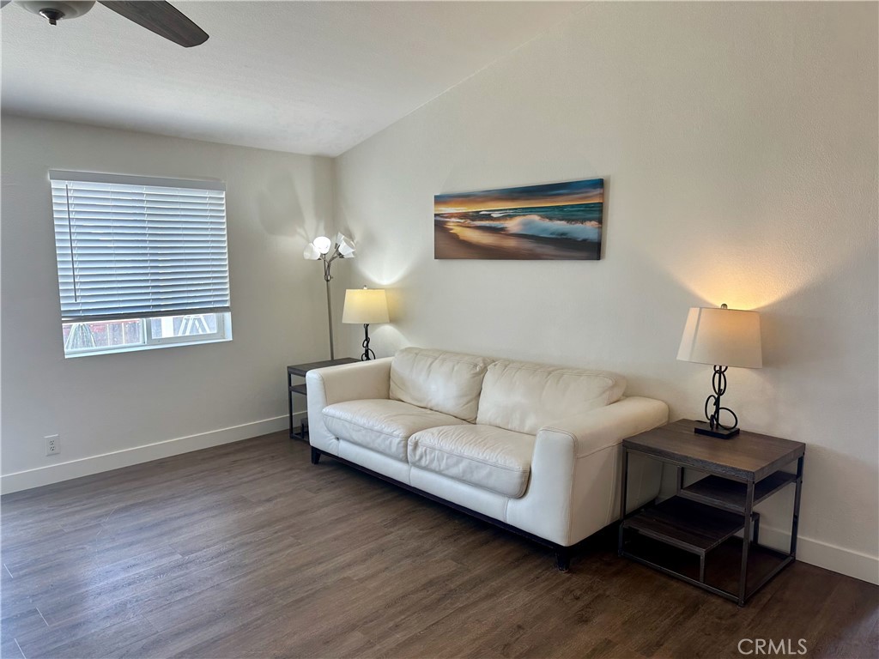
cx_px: 440
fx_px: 609
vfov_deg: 56.8
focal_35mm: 24
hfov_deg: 71.6
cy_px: 330
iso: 50
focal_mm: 6.86
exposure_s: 1/123
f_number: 1.78
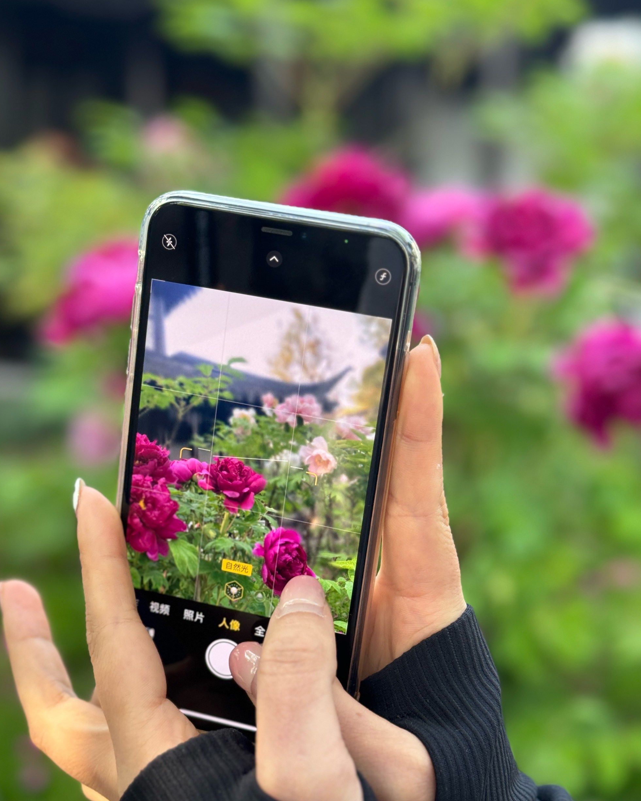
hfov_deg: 29.1
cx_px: 308
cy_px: 412
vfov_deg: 36.0
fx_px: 1233
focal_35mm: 52
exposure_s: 1/161
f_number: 1.78
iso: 64
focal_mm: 6.76
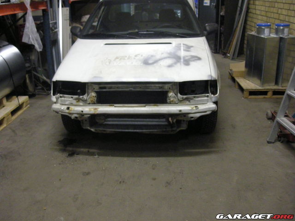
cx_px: 148
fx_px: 298
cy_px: 110
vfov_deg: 40.7
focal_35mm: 35
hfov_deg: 52.6
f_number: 2.8
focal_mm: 5.7
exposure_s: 1/33.5
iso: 400
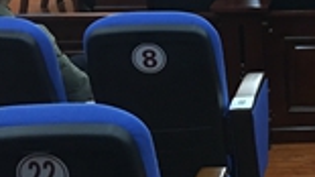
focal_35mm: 102
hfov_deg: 19.4
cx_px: 402
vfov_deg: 11.8
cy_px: 40
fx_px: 852
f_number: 2.2
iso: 100
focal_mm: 4.15
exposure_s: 1/17
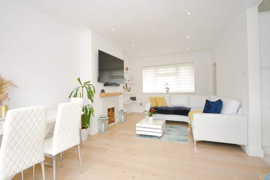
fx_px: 129
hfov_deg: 92.5
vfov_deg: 69.6
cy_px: 90
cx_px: 135
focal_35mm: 17
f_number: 6.3
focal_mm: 11.5
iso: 720
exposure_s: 1/60
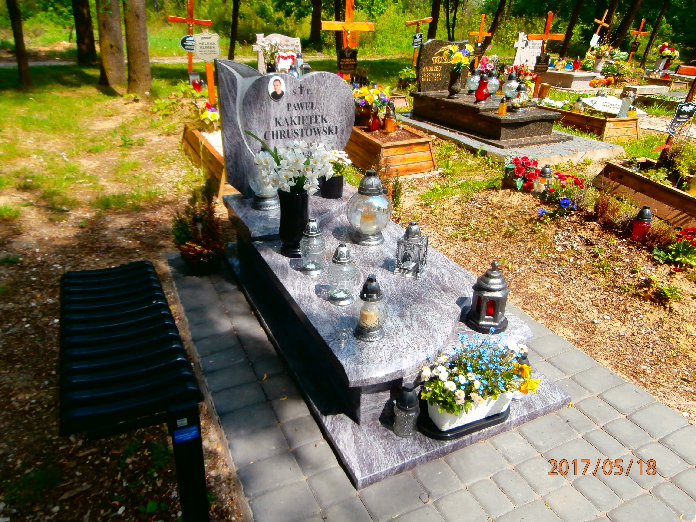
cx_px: 348
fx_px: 483
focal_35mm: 24
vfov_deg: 56.8
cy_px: 261
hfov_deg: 71.6
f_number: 3
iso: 100
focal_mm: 4.2
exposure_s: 1/640
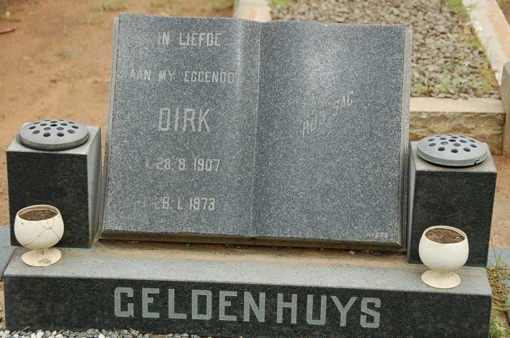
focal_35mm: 84
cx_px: 255
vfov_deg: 16.2
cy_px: 169
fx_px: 1189
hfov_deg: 24.2
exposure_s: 1/500
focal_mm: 56
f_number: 5.6
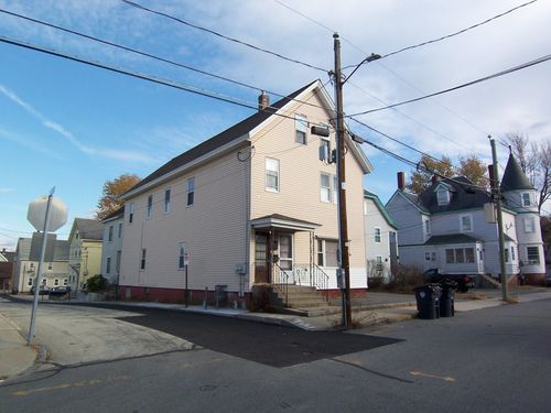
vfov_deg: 58.9
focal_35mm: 23
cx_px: 276
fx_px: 366
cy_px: 206
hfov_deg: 73.9
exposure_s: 1/200
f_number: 5.6
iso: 64
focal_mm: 3.8
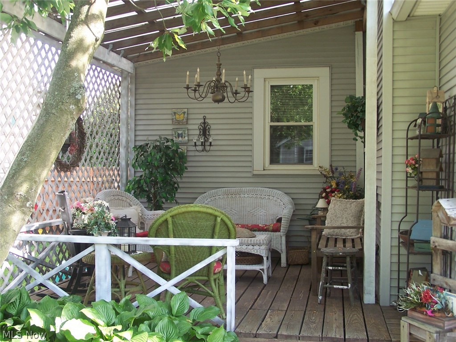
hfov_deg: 39.7
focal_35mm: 48
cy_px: 171
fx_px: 632
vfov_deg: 30.3
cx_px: 228
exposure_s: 1/60
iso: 80
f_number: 3
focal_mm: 8
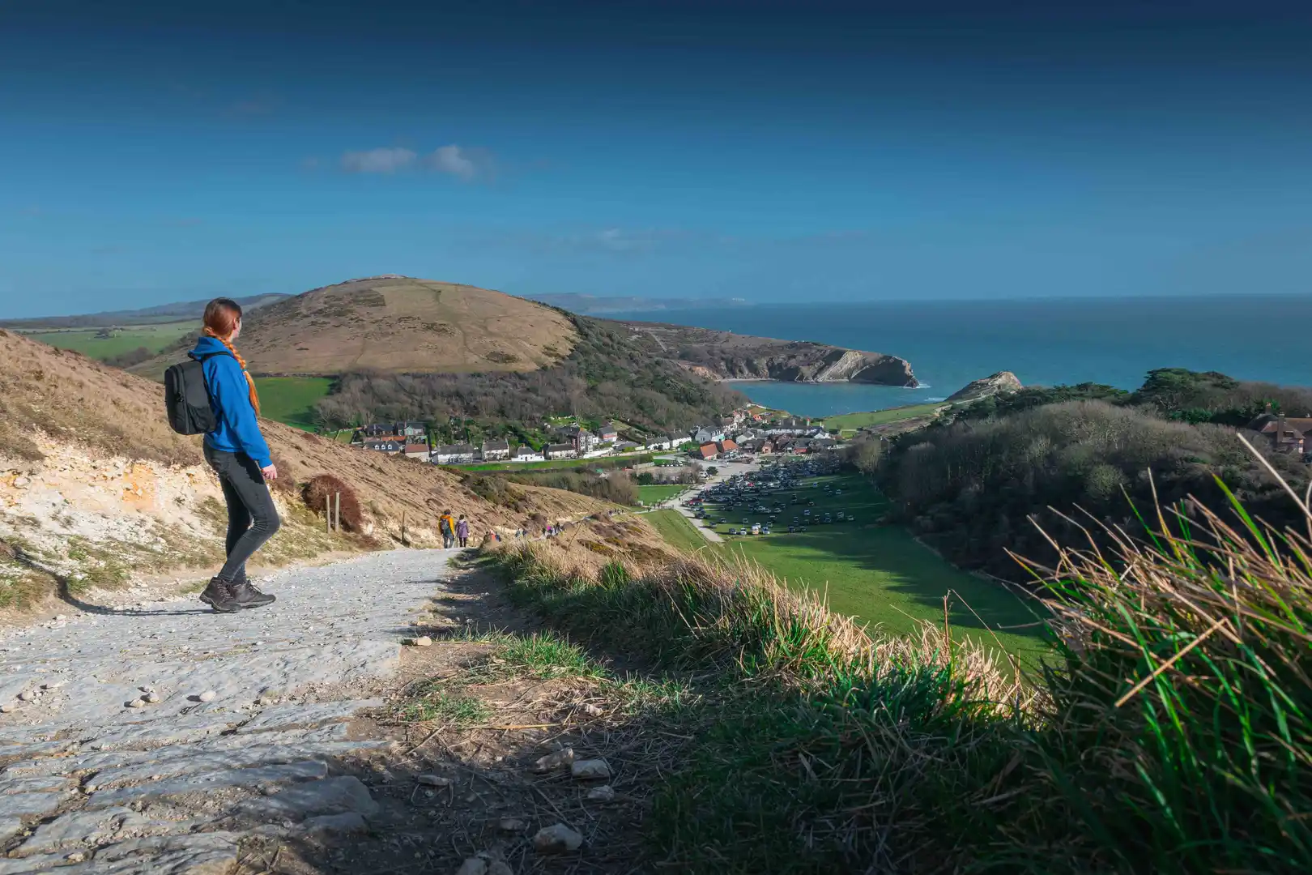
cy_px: 438
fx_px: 984
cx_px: 656
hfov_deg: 67.4
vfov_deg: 47.9
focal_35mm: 27
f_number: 8
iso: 100
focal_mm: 18
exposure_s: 1/400
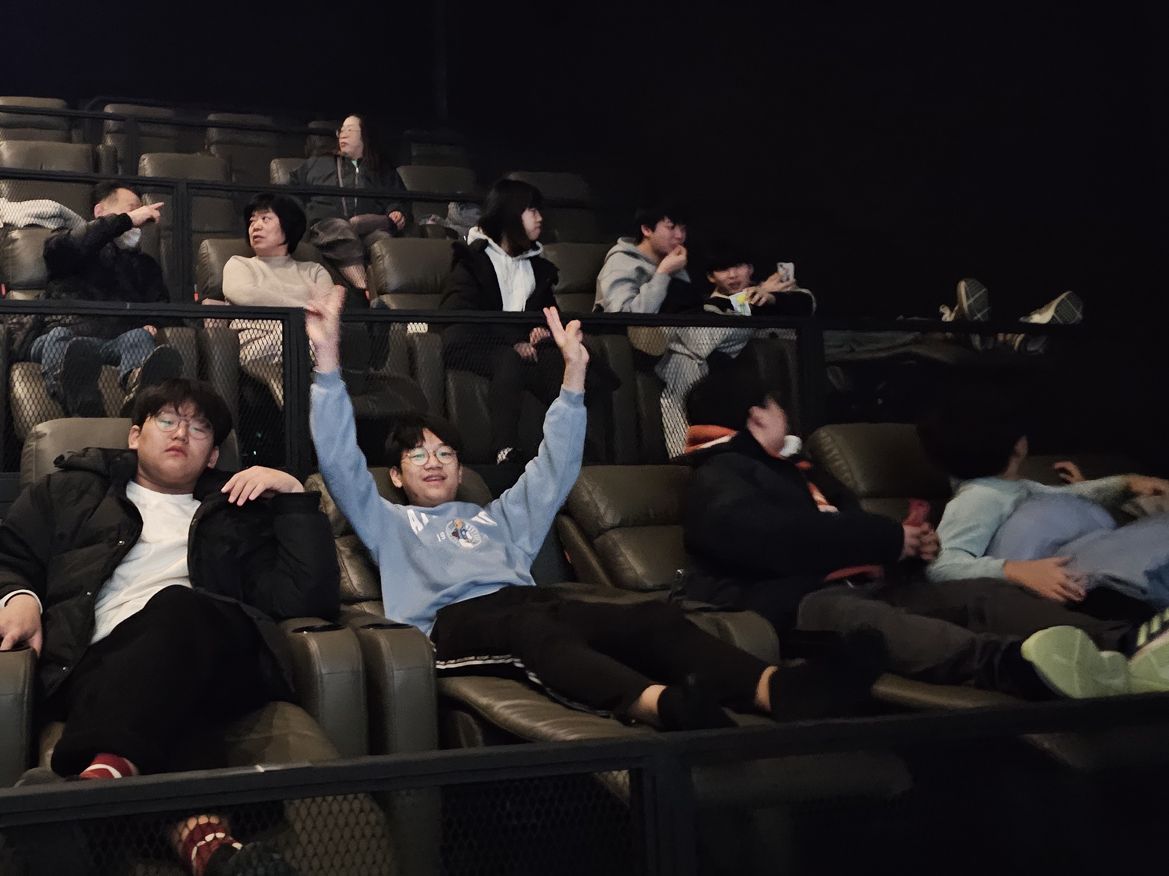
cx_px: 312
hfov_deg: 49.6
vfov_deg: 39.5
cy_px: 346
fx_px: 1216
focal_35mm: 36
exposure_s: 1/15
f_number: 1.7
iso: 5000
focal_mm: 6.3
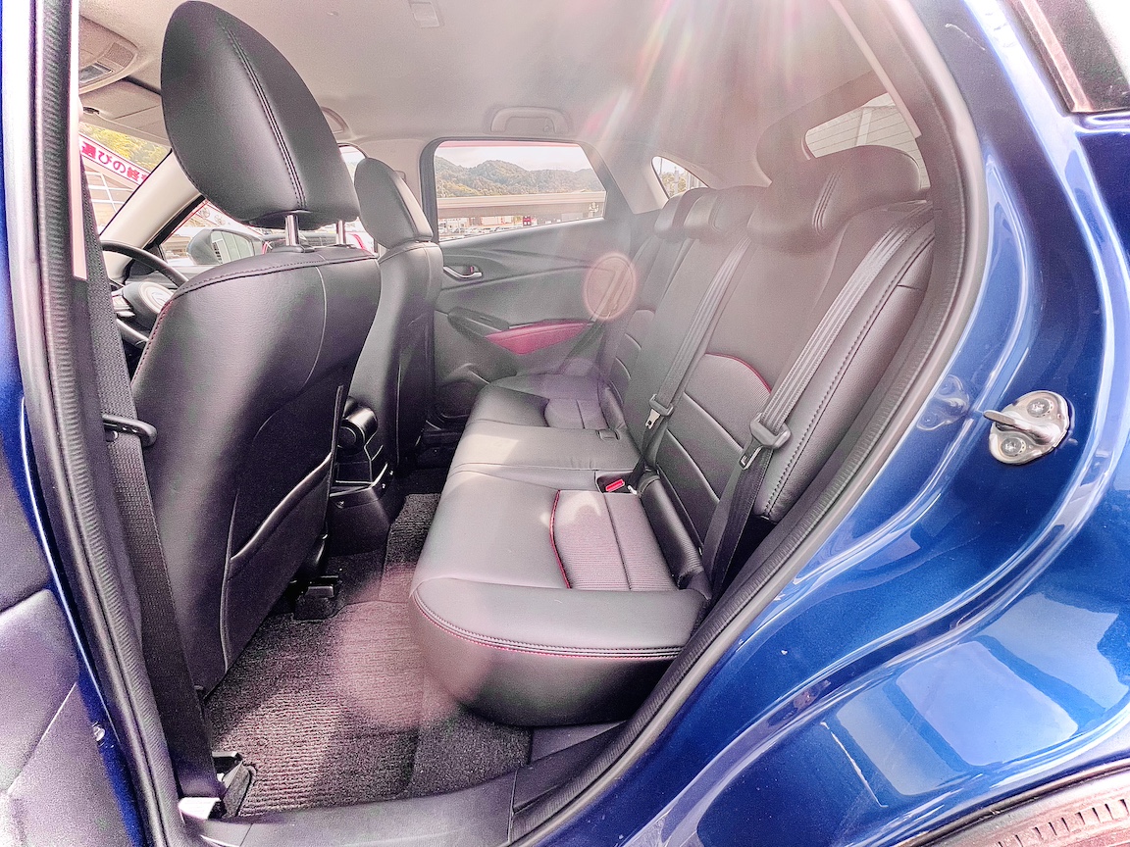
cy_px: 424
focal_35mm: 13
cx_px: 565
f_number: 1.8
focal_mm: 1.57
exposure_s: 1/99
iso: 64
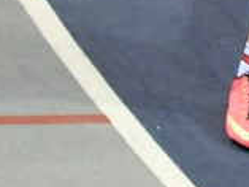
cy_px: -376
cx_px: 961
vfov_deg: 1.4
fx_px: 7681
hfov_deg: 1.8
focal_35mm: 1067
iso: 2000
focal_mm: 86
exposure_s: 1/320
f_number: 3.5
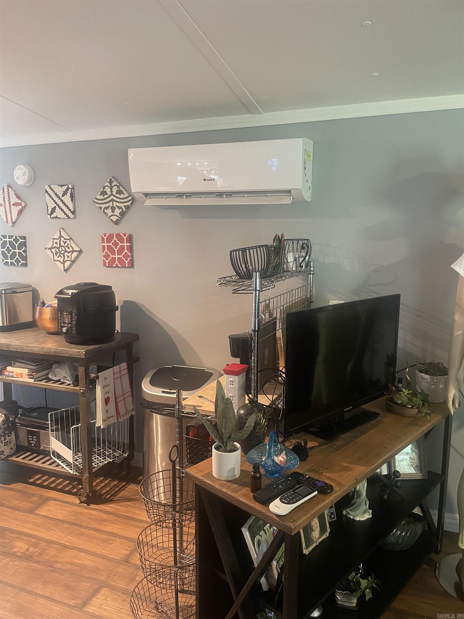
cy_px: 310
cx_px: 232
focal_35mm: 26
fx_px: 465
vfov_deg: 67.3
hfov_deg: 53.1
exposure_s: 1/60
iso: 500
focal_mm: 4.2
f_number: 1.6
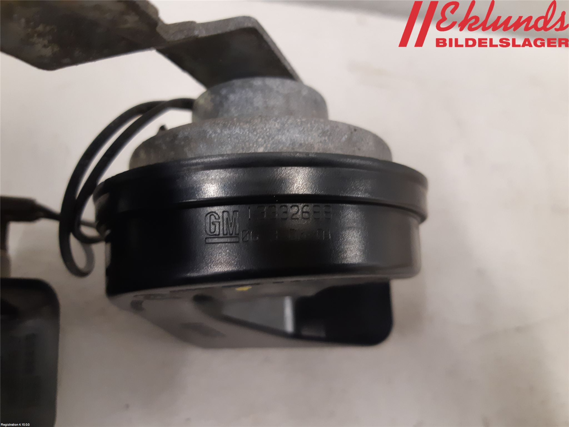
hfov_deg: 67.3
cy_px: 214
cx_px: 284
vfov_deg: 53.1
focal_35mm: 26
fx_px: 427
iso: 200
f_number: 1.7
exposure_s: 1/33
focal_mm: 3.93
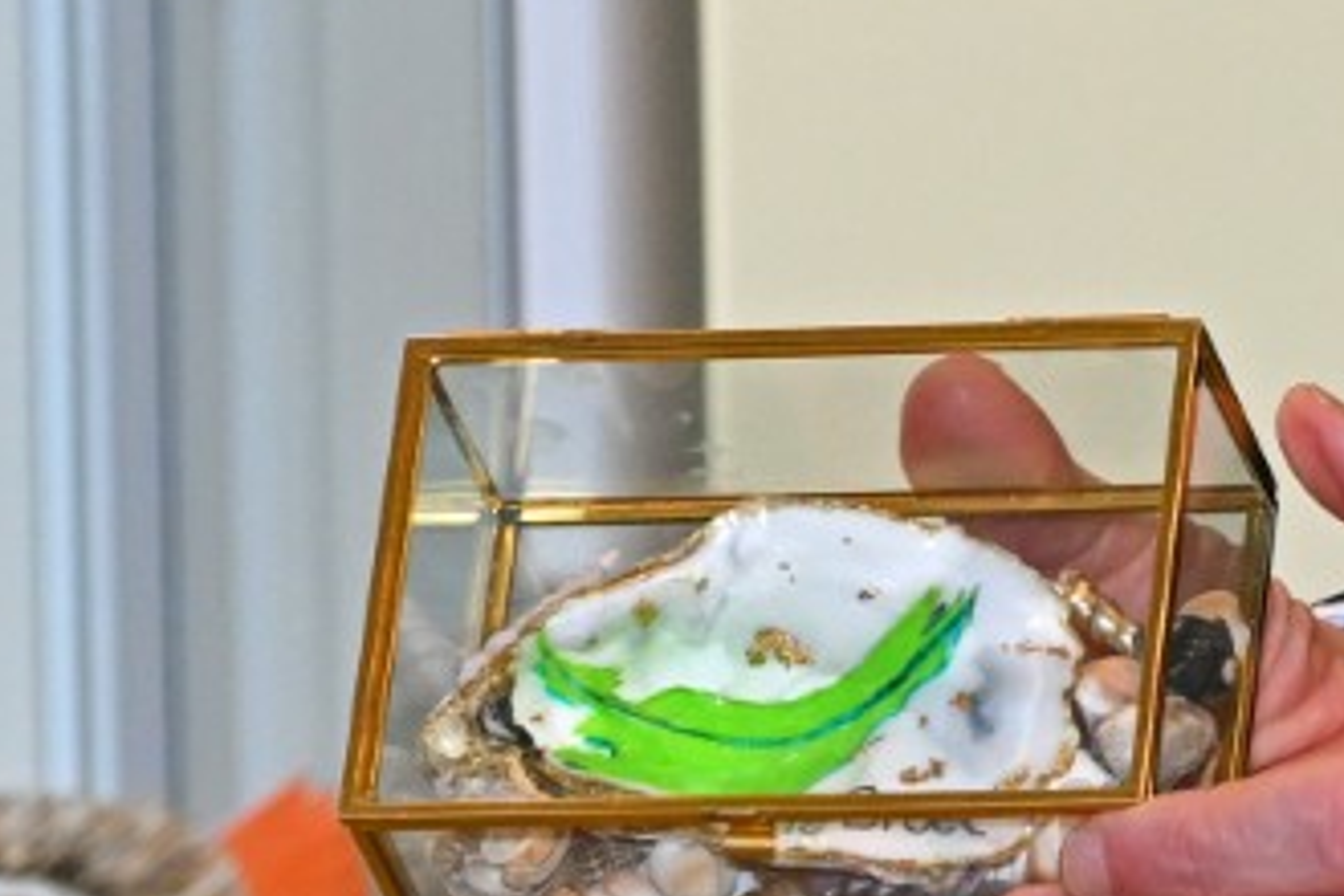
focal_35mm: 388
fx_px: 14484
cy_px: -786
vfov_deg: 3.5
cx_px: 1491
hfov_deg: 5.3
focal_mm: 79
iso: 1400
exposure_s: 1/80
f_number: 5
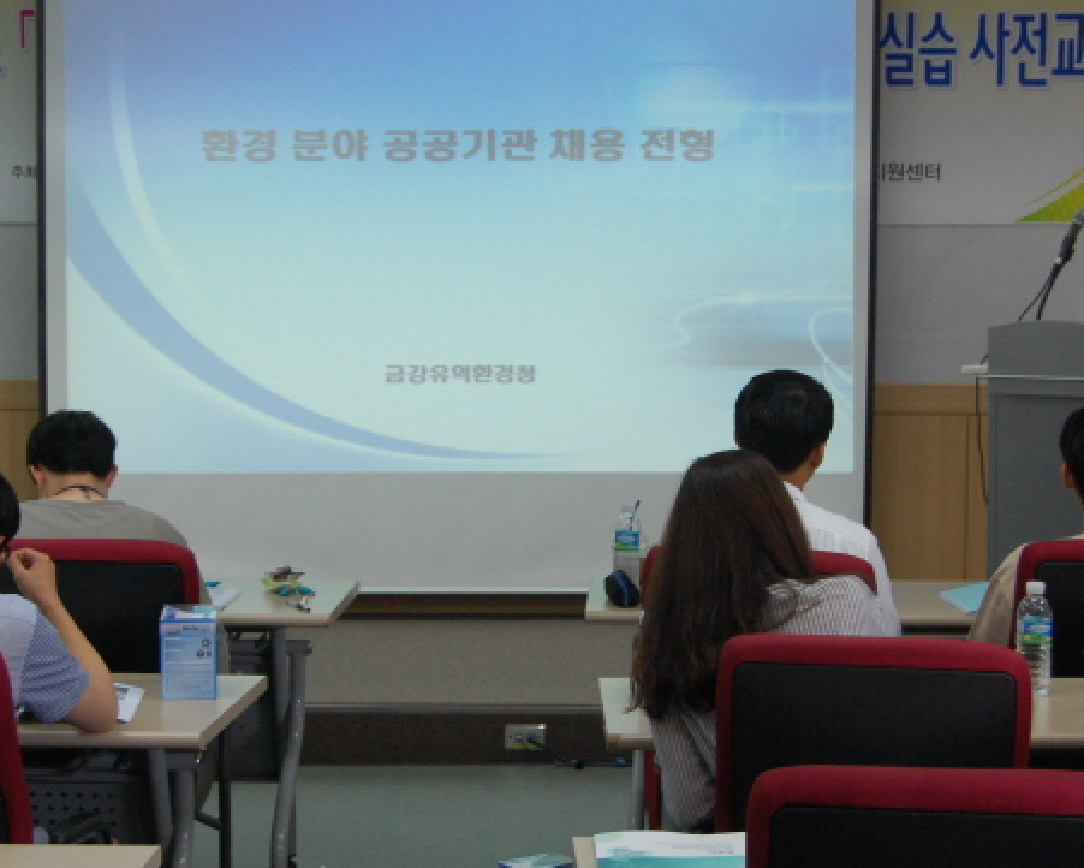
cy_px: 399
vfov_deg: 20.4
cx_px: 543
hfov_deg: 25.4
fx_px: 2407
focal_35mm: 75
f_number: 4.5
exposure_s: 1/80
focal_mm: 32
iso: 800
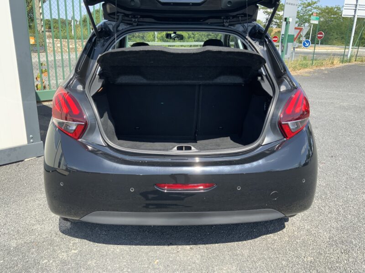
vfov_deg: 48.2
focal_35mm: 29
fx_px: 306
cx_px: 182
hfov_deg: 61.7
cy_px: 136
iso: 16
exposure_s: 1/524
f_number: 1.8
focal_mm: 3
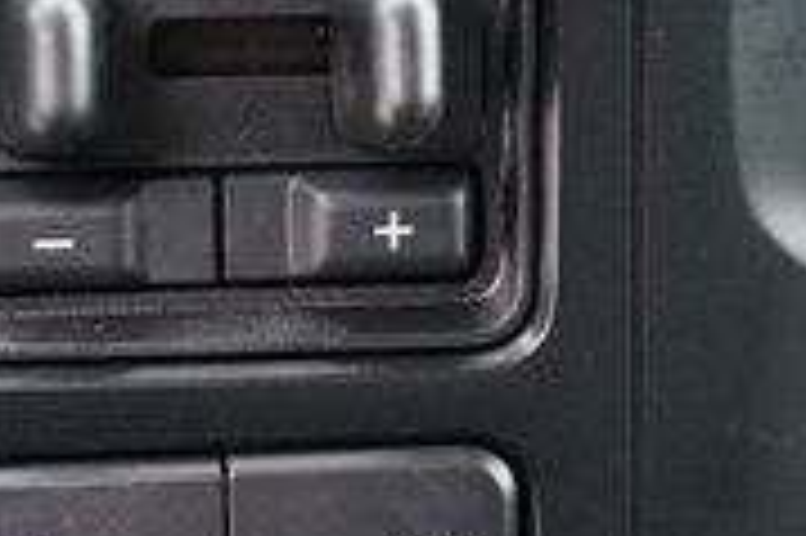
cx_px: 275
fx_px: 3847
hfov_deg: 11.9
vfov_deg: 7.9
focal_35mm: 172
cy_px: 556
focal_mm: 48
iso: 1600
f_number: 3.5
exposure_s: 1/60
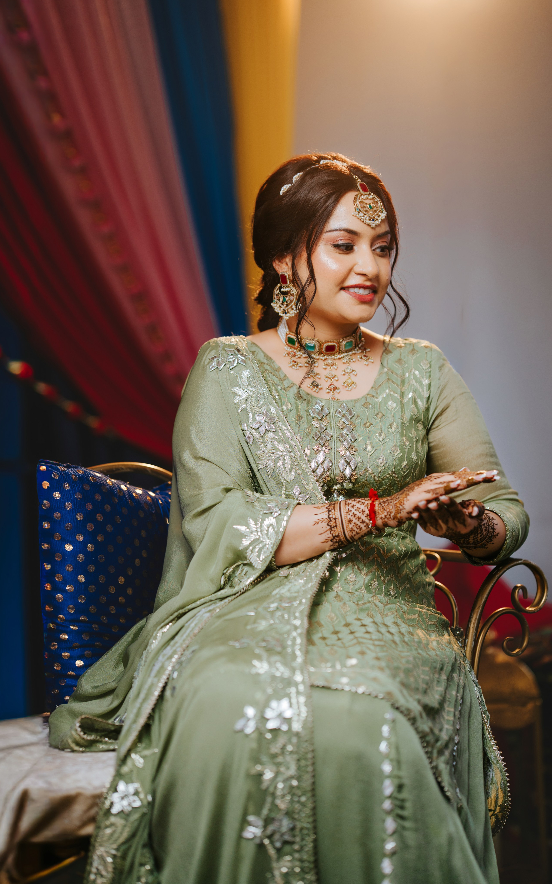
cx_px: 283
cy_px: 441
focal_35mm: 87
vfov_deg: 23.8
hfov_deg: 15.0
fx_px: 2094
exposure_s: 1/200
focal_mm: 85
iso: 400
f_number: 1.6
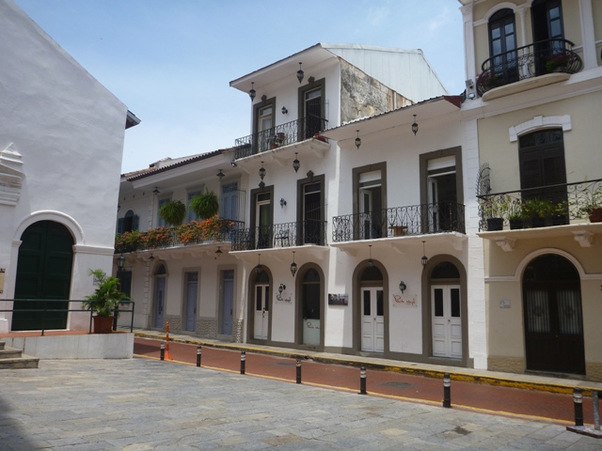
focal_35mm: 28
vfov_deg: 49.7
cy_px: 226
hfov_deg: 63.4
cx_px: 301
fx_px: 487
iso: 100
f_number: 3.3
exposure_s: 1/1000
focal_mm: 4.9
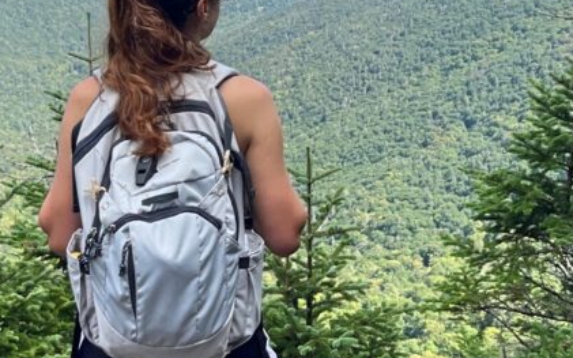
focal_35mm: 67
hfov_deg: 30.4
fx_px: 1046
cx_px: 185
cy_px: 50
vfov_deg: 19.1
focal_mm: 5.1
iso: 50
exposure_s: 1/2571
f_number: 1.6
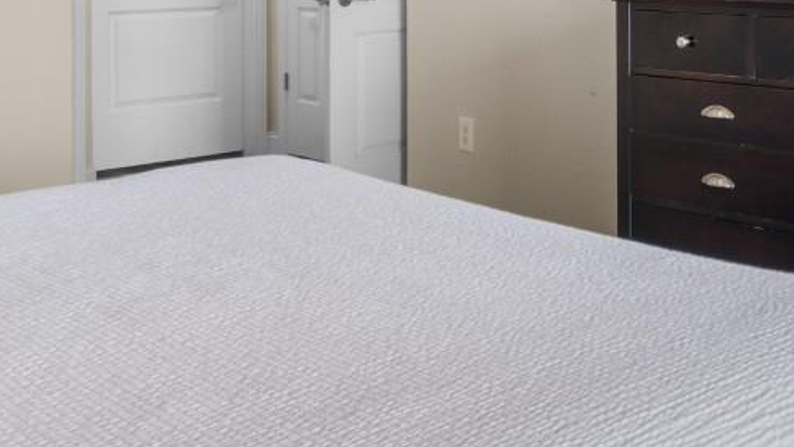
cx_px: 651
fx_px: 1158
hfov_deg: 36.4
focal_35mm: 55
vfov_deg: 20.4
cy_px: -92
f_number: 4.8
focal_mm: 11
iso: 100
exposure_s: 1/8
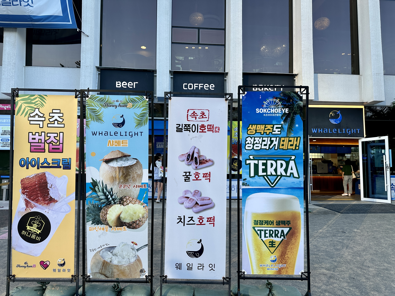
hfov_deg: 71.6
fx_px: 274
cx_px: 198
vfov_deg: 56.8
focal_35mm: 24
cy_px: 148
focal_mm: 6.86
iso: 80
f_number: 1.78
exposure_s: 1/541
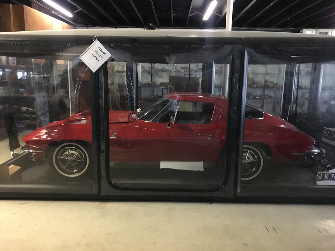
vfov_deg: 48.2
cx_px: 168
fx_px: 281
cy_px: 126
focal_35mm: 29
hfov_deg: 61.7
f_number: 2.2
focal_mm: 4.15
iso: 320
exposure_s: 1/15
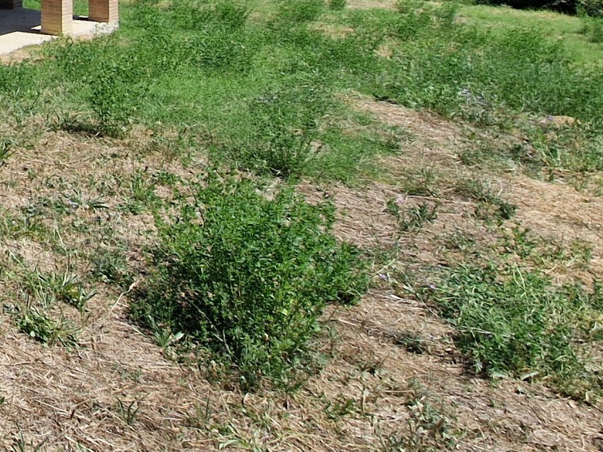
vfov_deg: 27.0
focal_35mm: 44
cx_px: -335
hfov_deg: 27.1
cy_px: -155
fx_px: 766
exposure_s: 1/2544
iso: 50
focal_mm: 2.2
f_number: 2.2
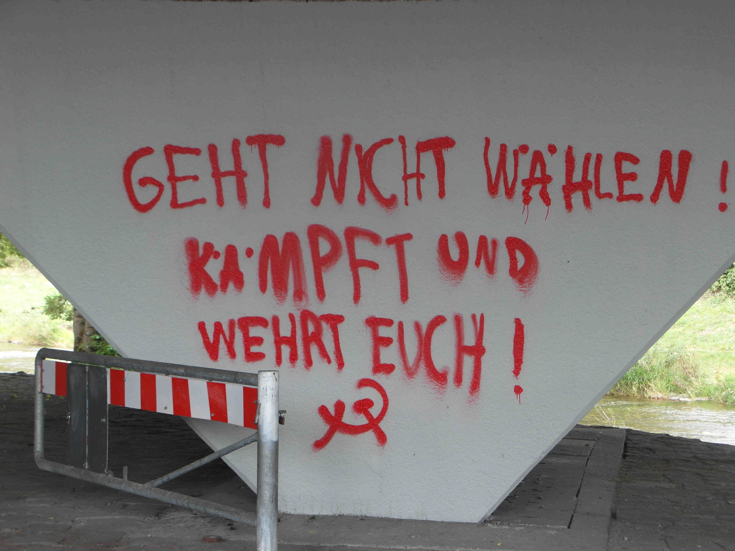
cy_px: 276
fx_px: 1975
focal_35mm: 93
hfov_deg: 21.1
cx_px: 368
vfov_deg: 15.9
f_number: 3.9
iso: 100
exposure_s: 1/60
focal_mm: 16.5
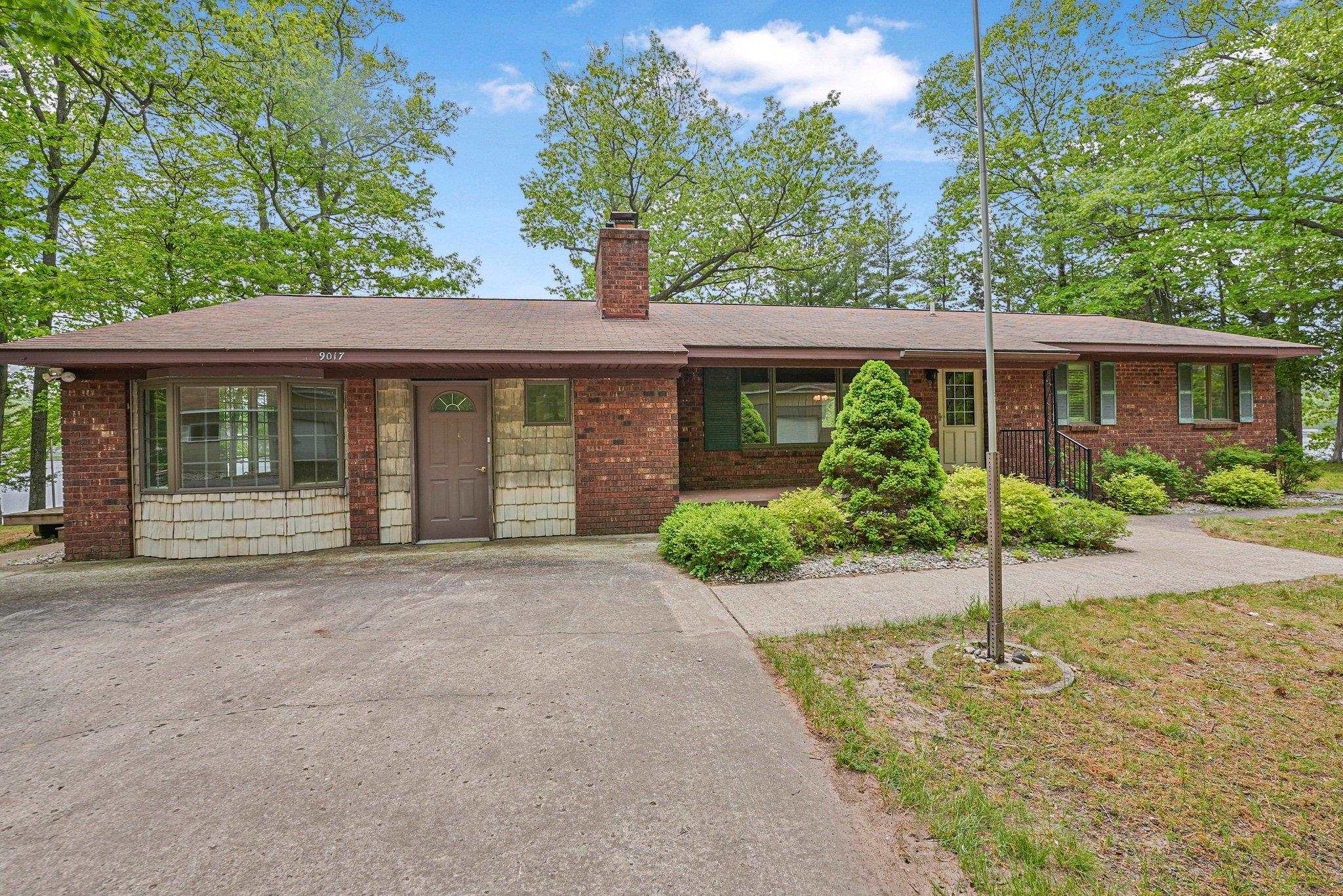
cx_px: 672
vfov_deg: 81.3
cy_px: 448
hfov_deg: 104.2
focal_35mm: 14
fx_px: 522
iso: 250
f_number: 5.6
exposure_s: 1/640
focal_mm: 14
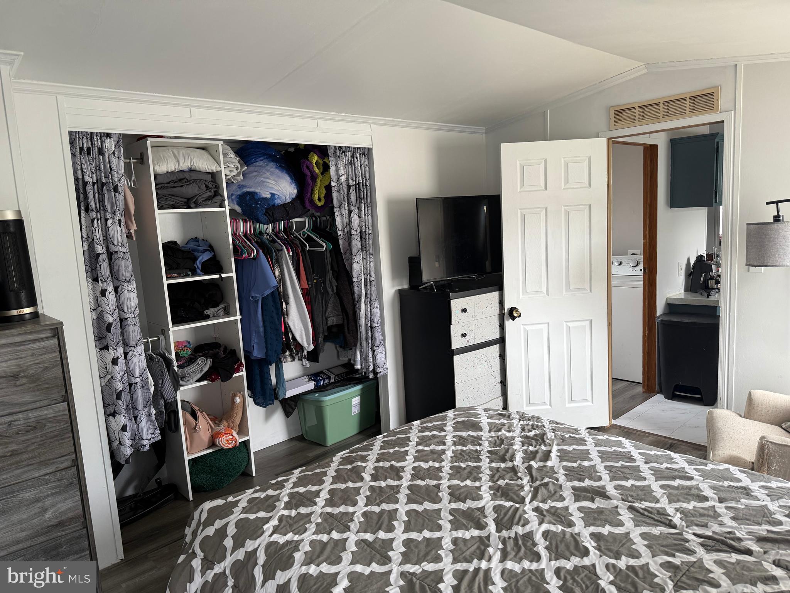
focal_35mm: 24
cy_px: 296
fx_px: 548
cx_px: 395
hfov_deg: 71.6
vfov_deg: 56.8
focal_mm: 6.76
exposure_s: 1/121
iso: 160
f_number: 1.78
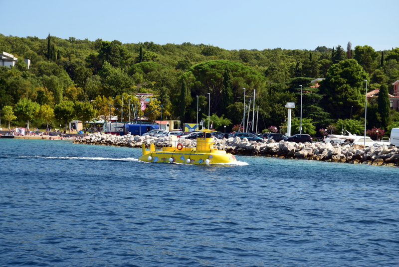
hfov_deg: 17.1
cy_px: 134
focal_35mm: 120
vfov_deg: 11.4
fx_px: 1330
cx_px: 200
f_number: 10
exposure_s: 1/200
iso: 400
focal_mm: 80
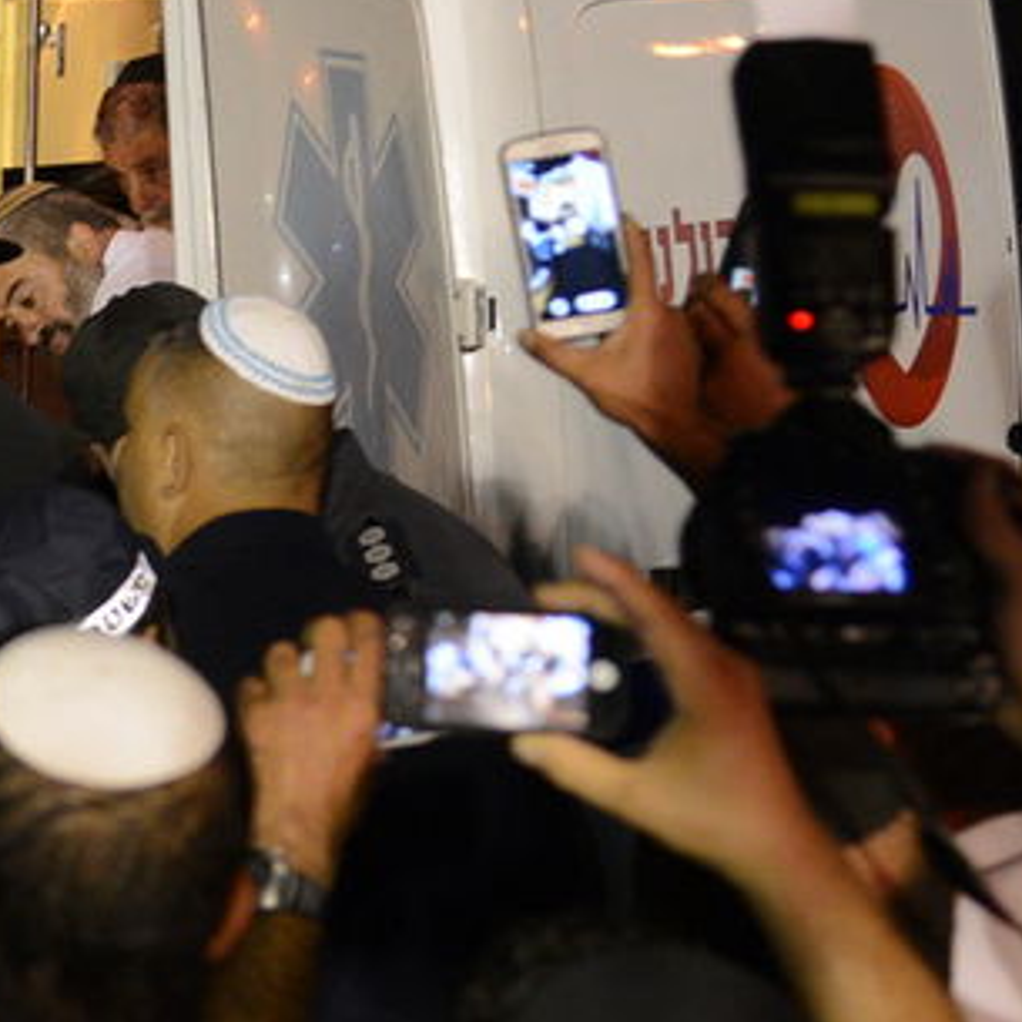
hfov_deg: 9.2
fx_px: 6246
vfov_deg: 9.4
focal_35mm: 187
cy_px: 498
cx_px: -218
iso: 2000
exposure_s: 1/125
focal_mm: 48
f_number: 4
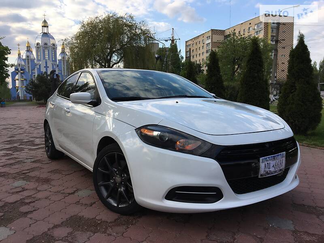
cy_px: 122
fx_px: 271
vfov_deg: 48.2
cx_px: 162
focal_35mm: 29
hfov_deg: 61.7
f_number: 2.2
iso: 25
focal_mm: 4.2
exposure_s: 1/674
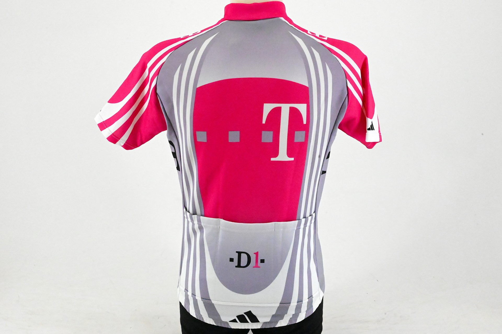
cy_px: 167
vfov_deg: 19.4
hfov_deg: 28.9
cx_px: 251
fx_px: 976
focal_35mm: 70
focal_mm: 70
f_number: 20
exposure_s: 1/640
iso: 28800
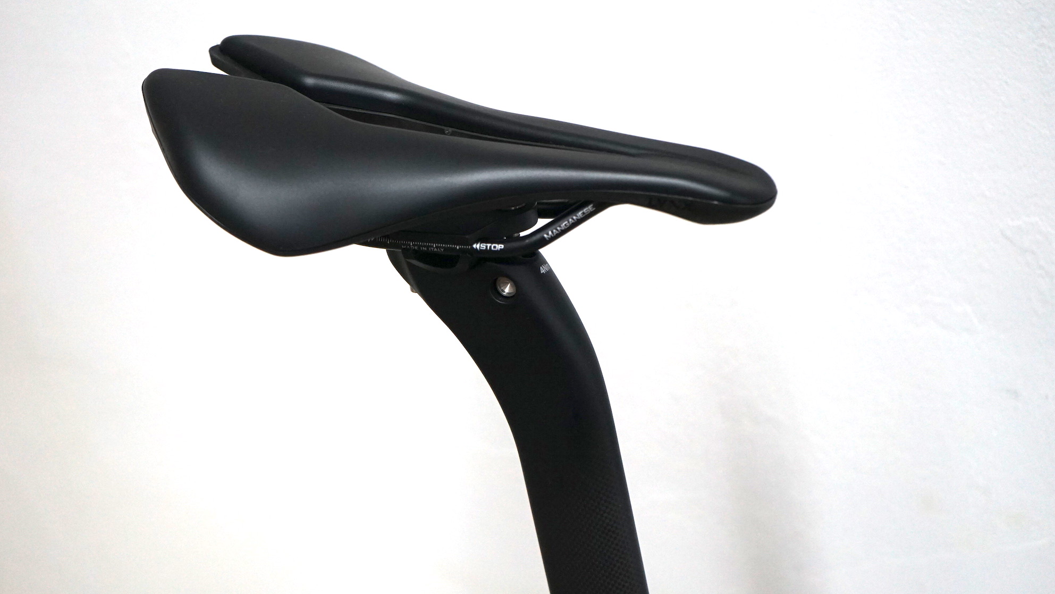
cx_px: 527
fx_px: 1623
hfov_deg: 36.0
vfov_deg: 20.7
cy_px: 298
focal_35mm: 58
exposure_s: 1/160
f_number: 5
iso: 2000
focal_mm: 55
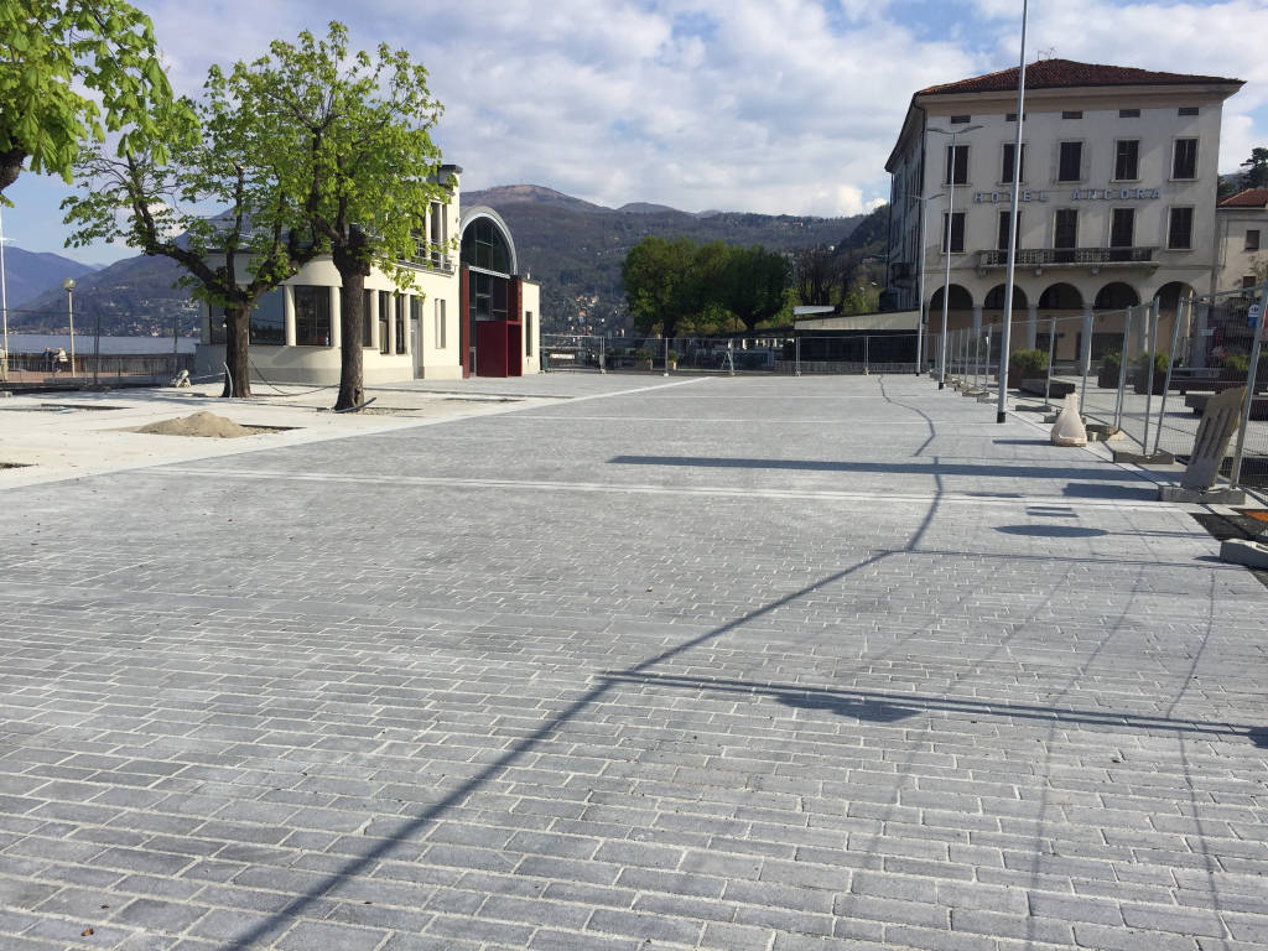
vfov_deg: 48.2
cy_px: 476
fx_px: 1062
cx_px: 634
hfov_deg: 61.7
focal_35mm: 29
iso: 32
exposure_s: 1/2639
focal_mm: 4.15
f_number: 2.2
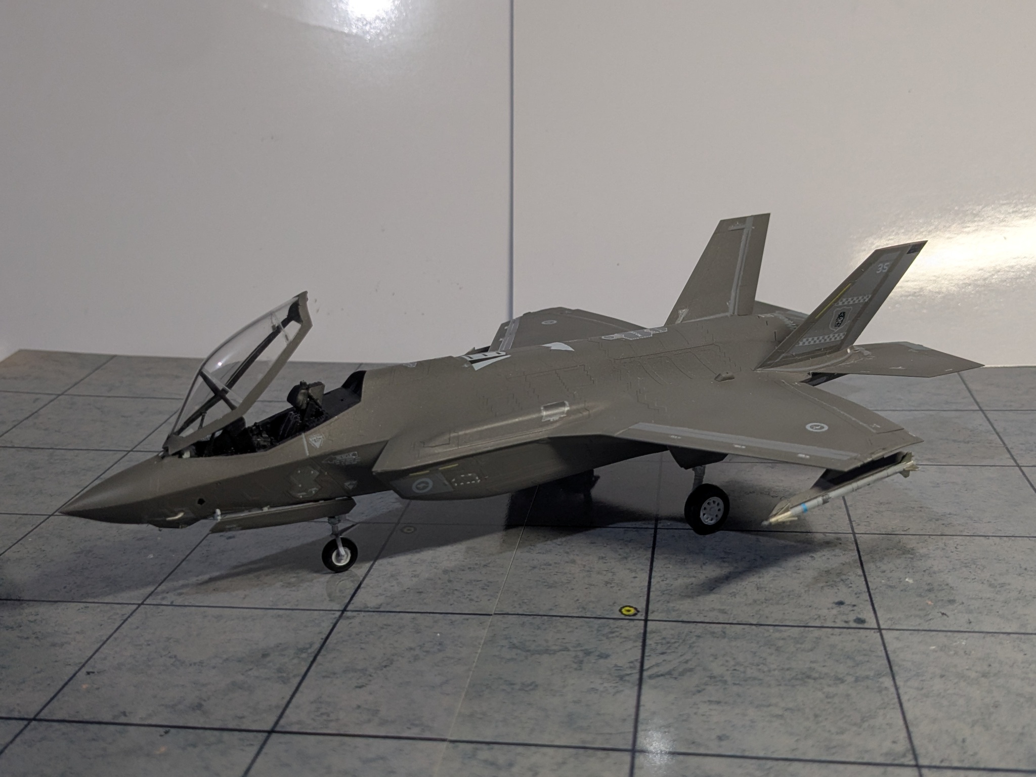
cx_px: 518
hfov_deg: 65.3
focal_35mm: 27
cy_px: 388
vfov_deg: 51.4
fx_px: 808
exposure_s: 1/50
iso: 58
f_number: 1.73
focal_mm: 4.38
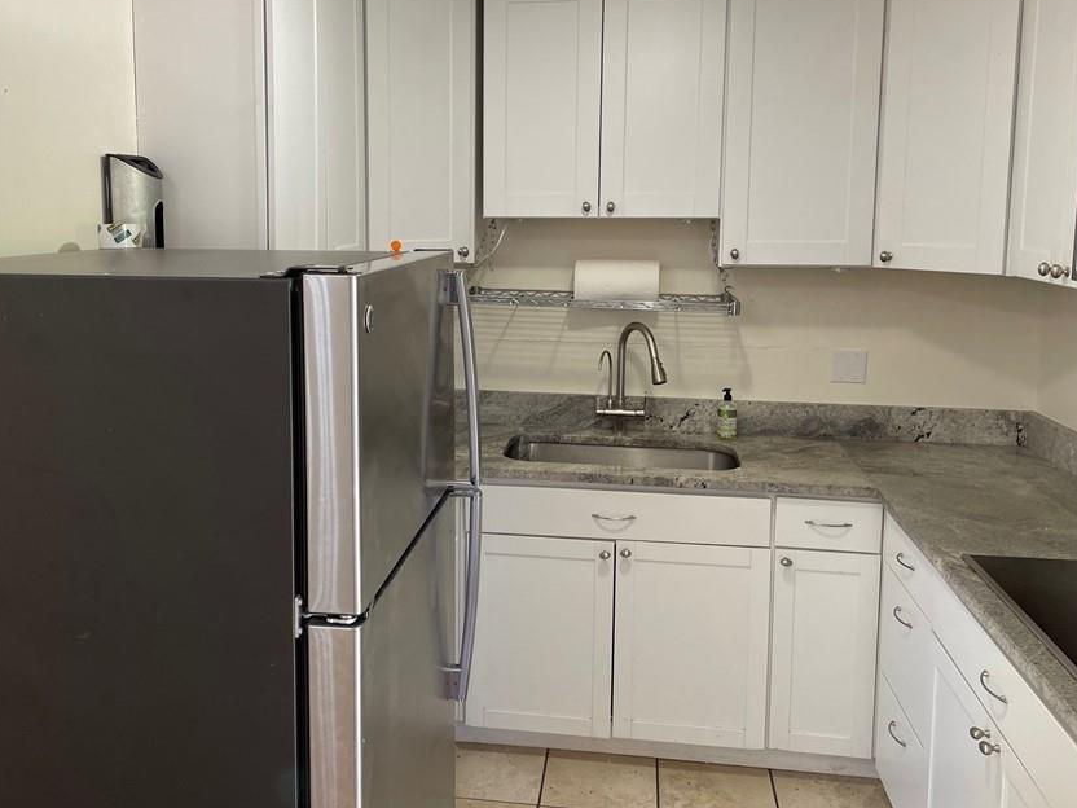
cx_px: 488
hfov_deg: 56.7
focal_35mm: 32
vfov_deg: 44.0
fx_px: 996
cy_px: 333
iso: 80
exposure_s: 1/60
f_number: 1.6
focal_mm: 4.2
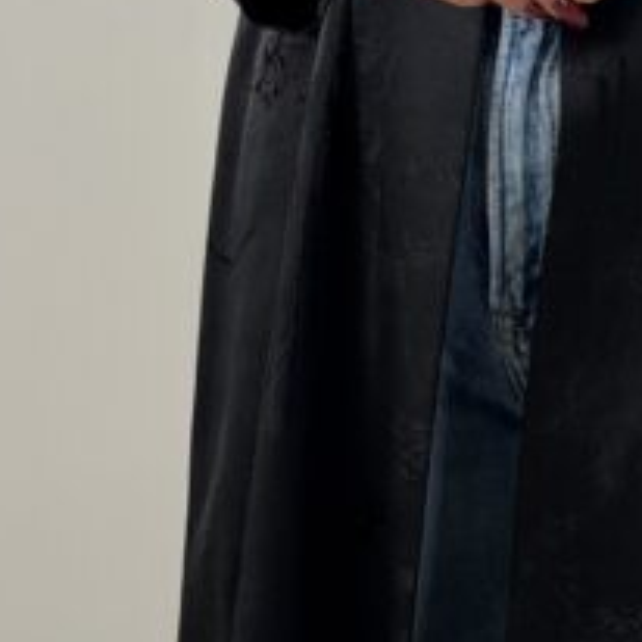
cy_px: -343
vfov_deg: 10.2
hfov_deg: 10.5
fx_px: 3462
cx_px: 642
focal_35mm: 165
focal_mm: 6.76
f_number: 1.78
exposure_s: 1/631
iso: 64
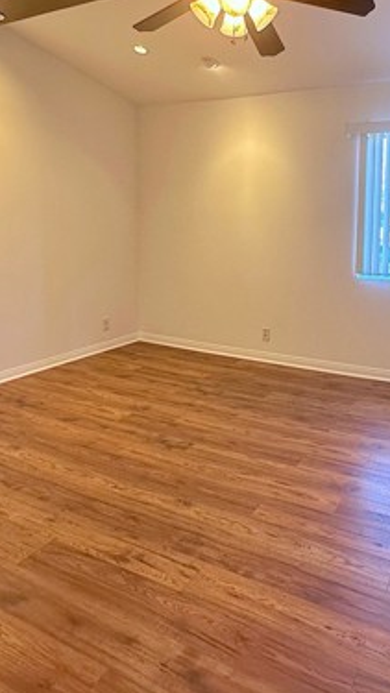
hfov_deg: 43.0
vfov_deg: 70.8
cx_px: 292
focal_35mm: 26
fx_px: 478
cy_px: 261
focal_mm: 2.22
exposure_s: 1/120
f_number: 2.2
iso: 160
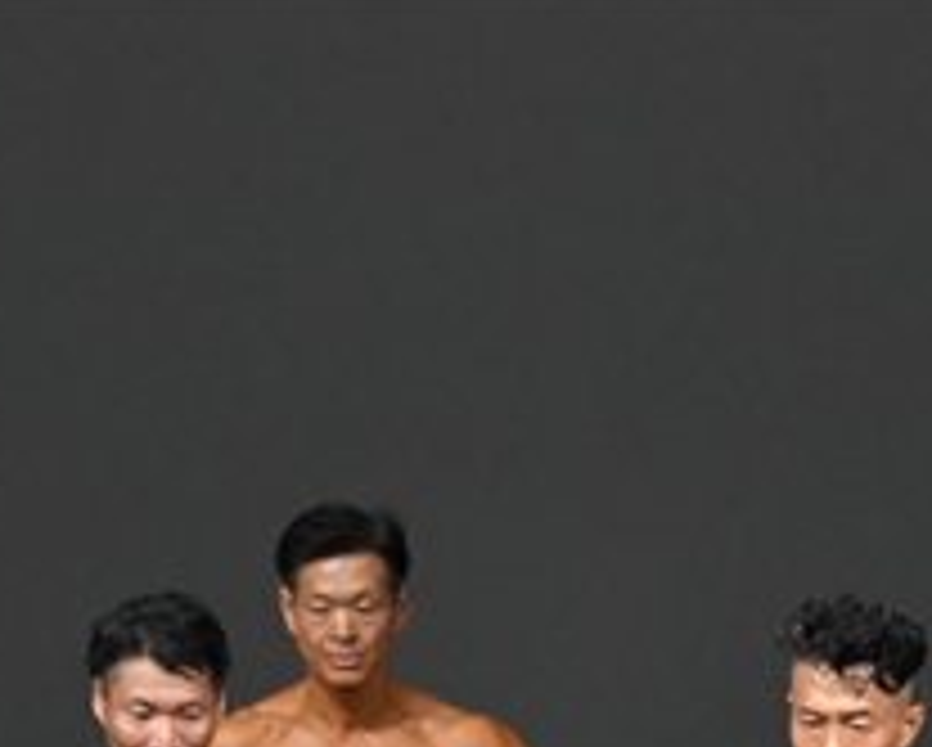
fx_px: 19548
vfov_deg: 2.2
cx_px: 1317
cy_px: 1143
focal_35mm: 708
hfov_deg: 2.7
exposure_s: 1/400
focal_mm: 135
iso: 4000
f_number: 5.6
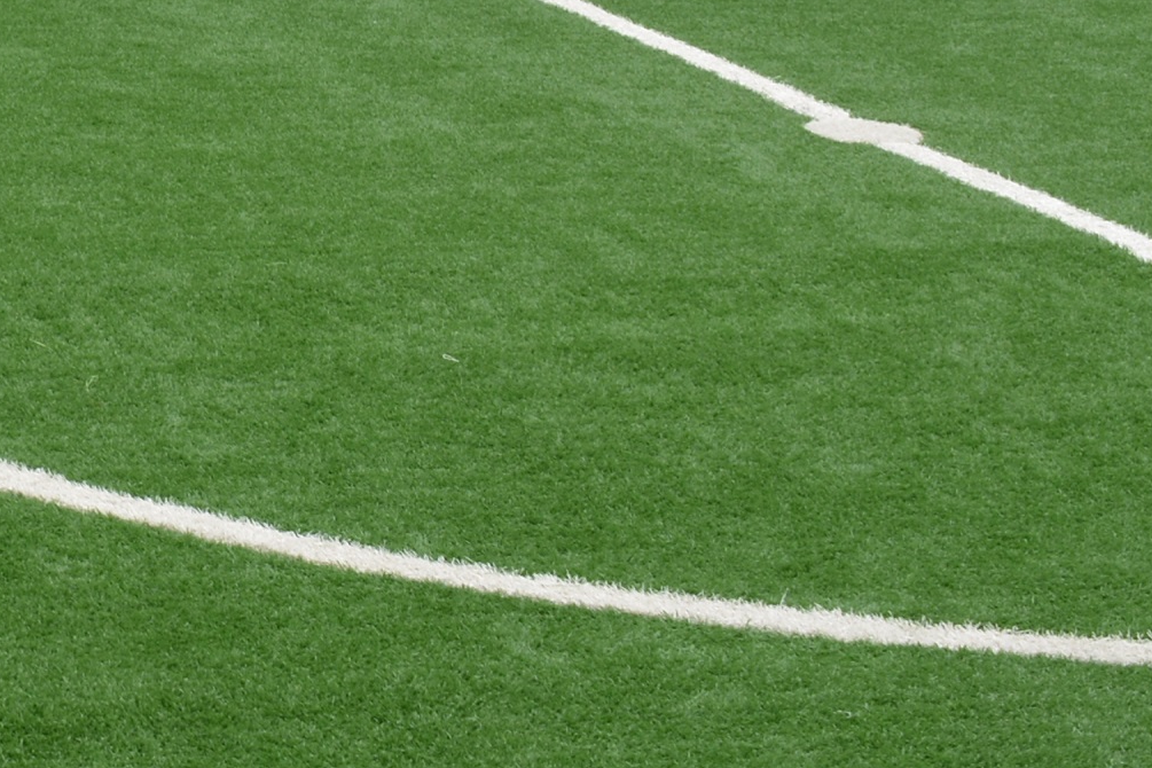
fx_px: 6495
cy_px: -417
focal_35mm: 203
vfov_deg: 6.7
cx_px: -525
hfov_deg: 9.9
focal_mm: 34
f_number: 8
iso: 180
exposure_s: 1/250
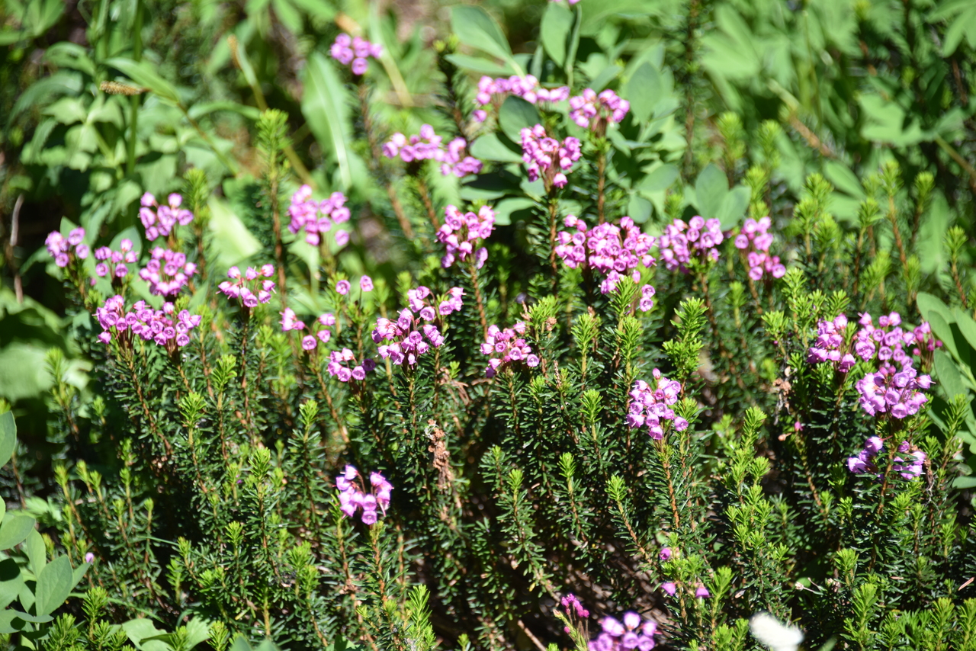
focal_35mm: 300
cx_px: 488
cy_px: 326
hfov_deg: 6.9
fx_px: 8135
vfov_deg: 4.6
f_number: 5.6
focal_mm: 300
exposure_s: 1/640
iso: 320
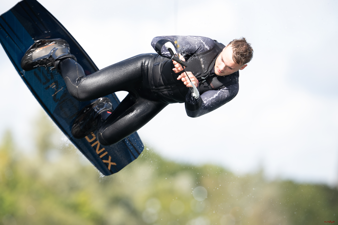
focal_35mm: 400
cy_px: 112
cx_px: 169
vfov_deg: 3.4
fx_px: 3755
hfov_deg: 5.2
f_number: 4.5
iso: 320
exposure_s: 1/1600
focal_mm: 400
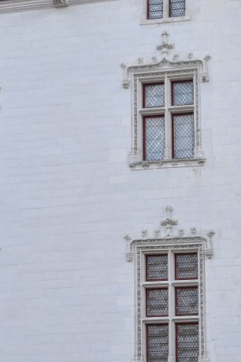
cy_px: 278
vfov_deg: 17.0
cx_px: 166
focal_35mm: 120
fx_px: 1205
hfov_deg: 11.4
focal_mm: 34
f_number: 5
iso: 400
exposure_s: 1/1250
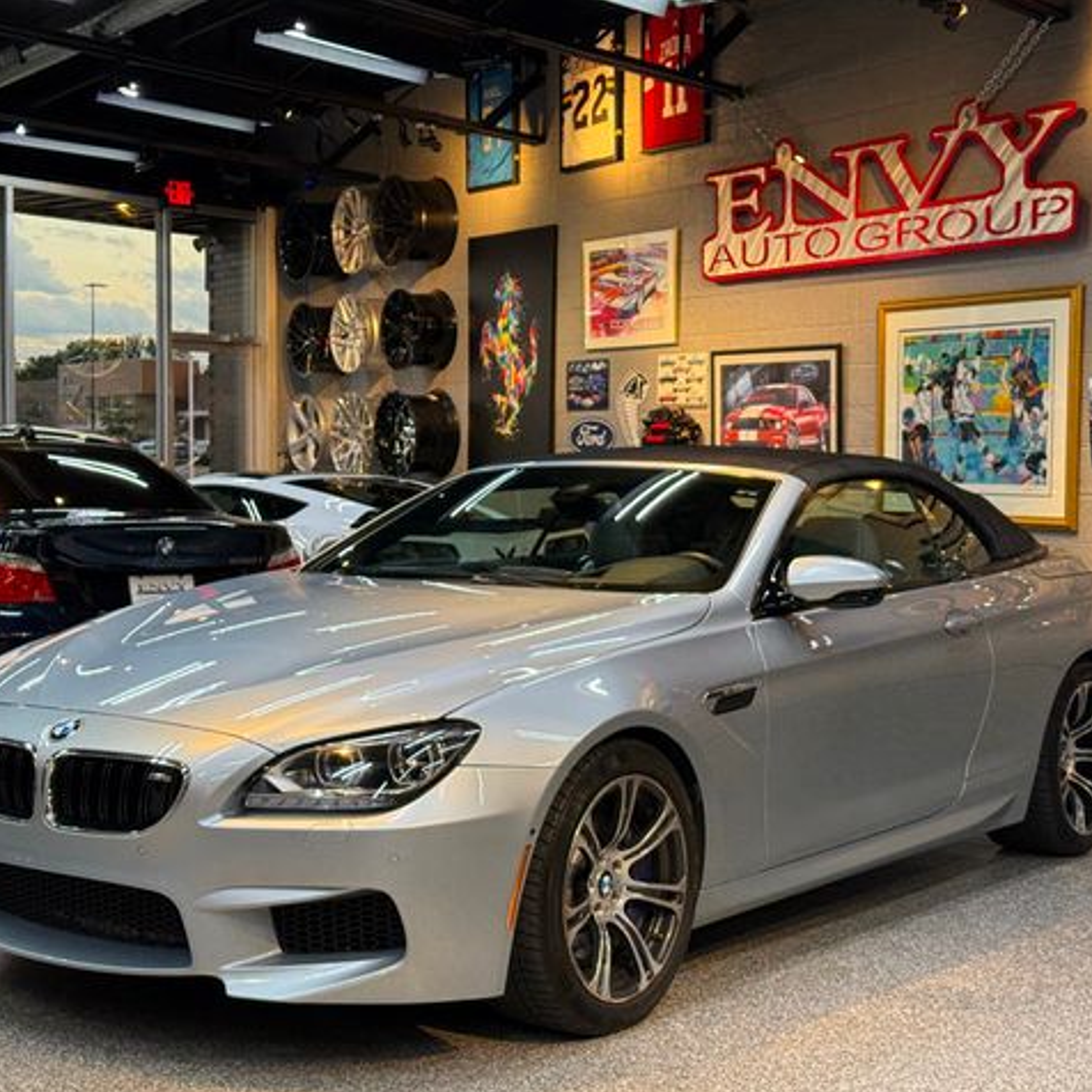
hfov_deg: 30.0
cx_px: 489
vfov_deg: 30.0
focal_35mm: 57
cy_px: 548
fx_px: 2034
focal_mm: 6.76
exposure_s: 1/60
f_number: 1.78
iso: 80
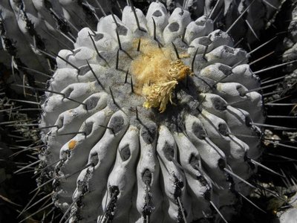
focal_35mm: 58
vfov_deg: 25.2
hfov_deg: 33.2
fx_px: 498
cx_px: 148
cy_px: 112
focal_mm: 10.3
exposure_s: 1/294
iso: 64
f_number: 8
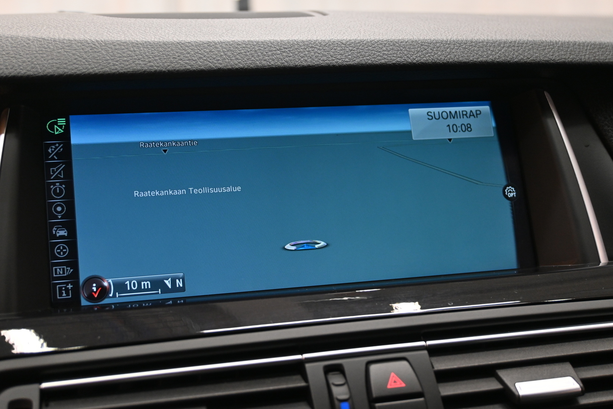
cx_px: 306
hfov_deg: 40.0
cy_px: 204
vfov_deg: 27.3
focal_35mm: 50
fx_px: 843
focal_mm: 33
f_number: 5
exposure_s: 1/50
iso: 1000
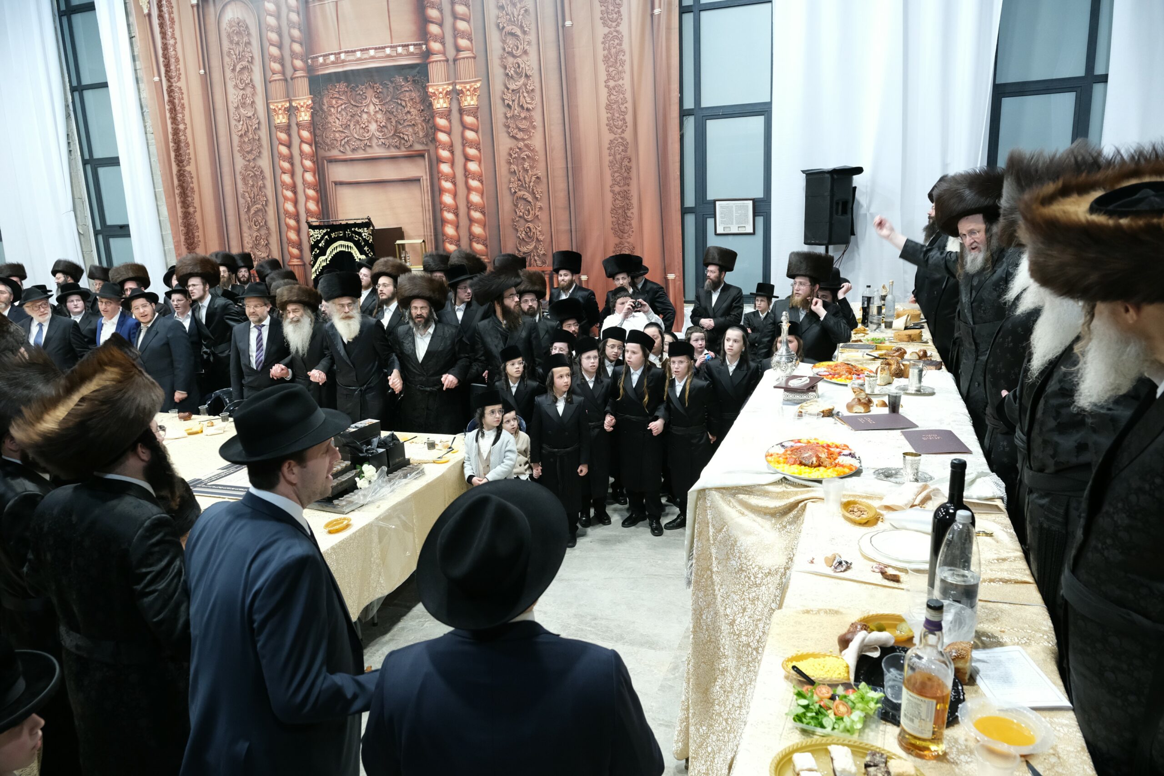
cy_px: 388
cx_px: 582
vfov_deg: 53.1
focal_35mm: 24
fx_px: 776
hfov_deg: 73.7
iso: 2500
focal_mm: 16
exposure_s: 1/160
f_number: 4
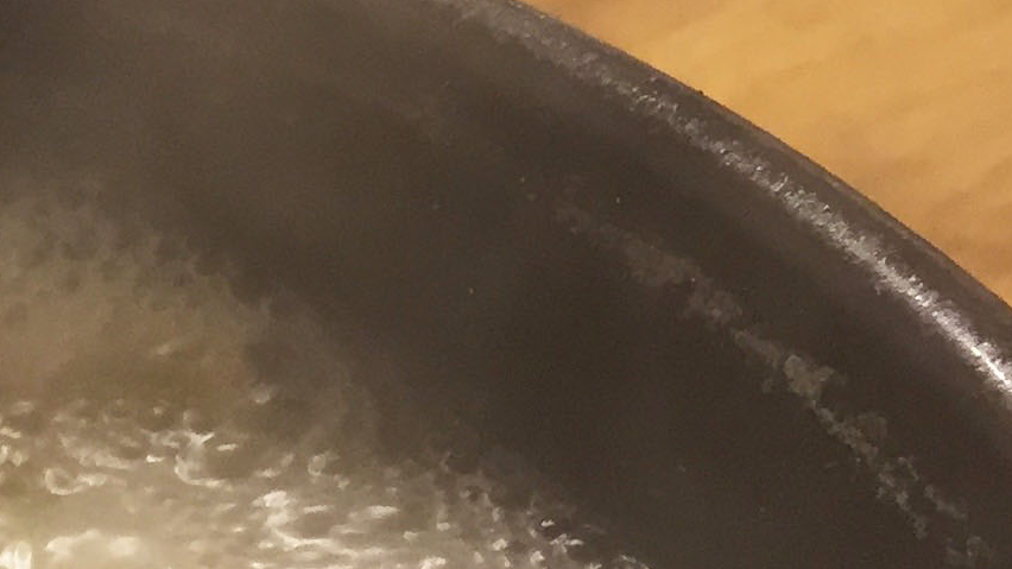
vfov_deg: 10.0
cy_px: 524
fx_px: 3247
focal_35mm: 121
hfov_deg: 15.2
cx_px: -845
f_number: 2.2
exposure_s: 1/30
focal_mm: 4.15
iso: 64
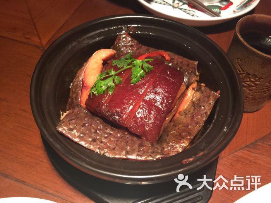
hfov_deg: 61.7
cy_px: 102
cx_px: 136
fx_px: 227
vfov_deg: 48.2
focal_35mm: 29
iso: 100
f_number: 2.2
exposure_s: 1/17
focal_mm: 4.15
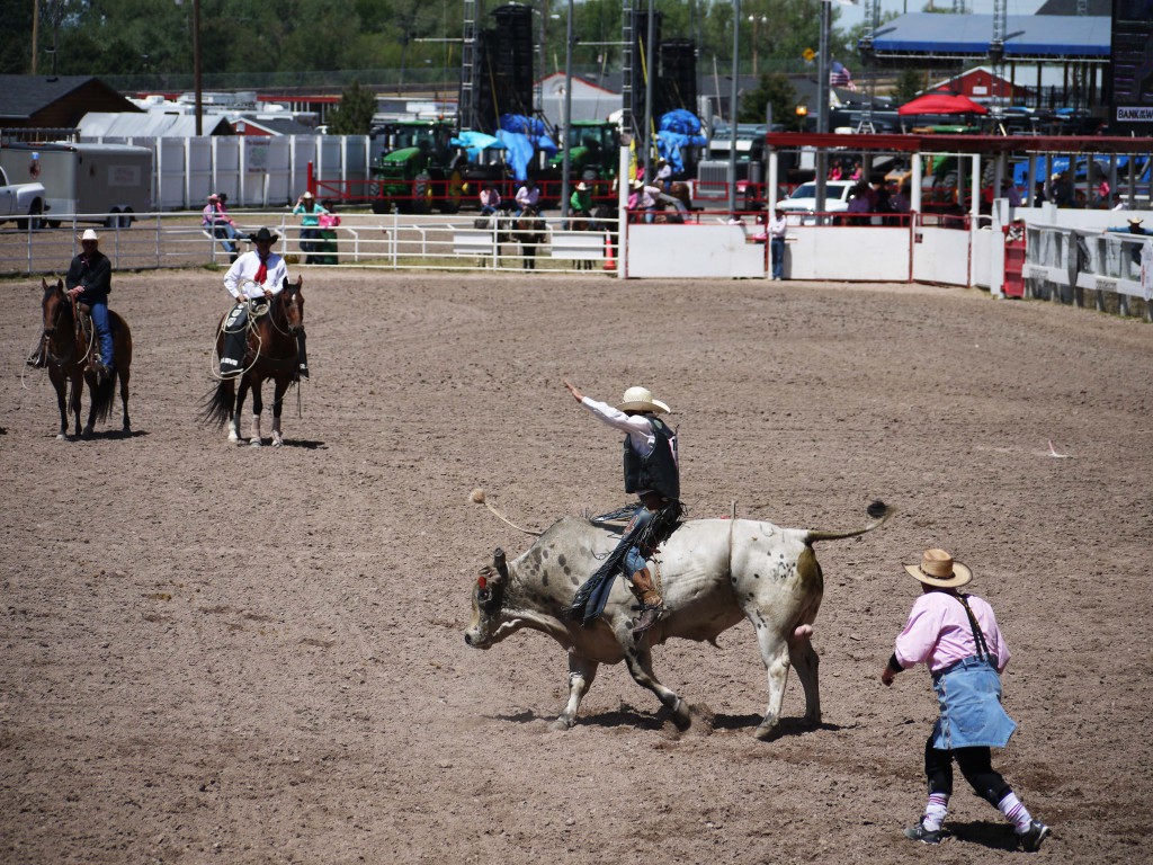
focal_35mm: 182
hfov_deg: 10.9
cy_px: 432
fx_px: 6062
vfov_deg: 8.2
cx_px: 576
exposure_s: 1/800
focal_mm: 91
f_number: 4.6
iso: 160
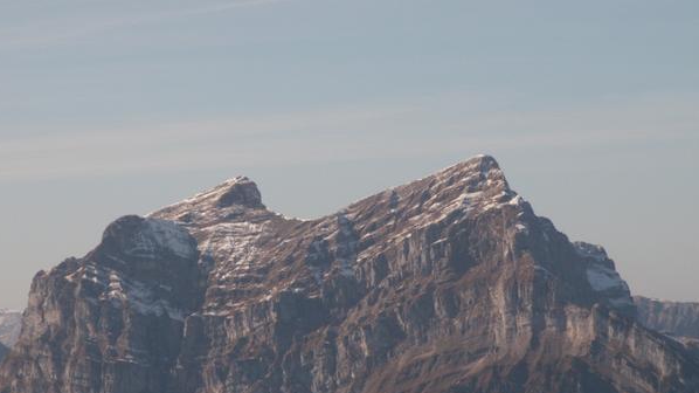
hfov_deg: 11.8
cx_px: 328
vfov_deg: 6.6
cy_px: 242
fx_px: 3391
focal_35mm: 183
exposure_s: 1/200
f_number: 8
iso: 50
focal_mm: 25.75
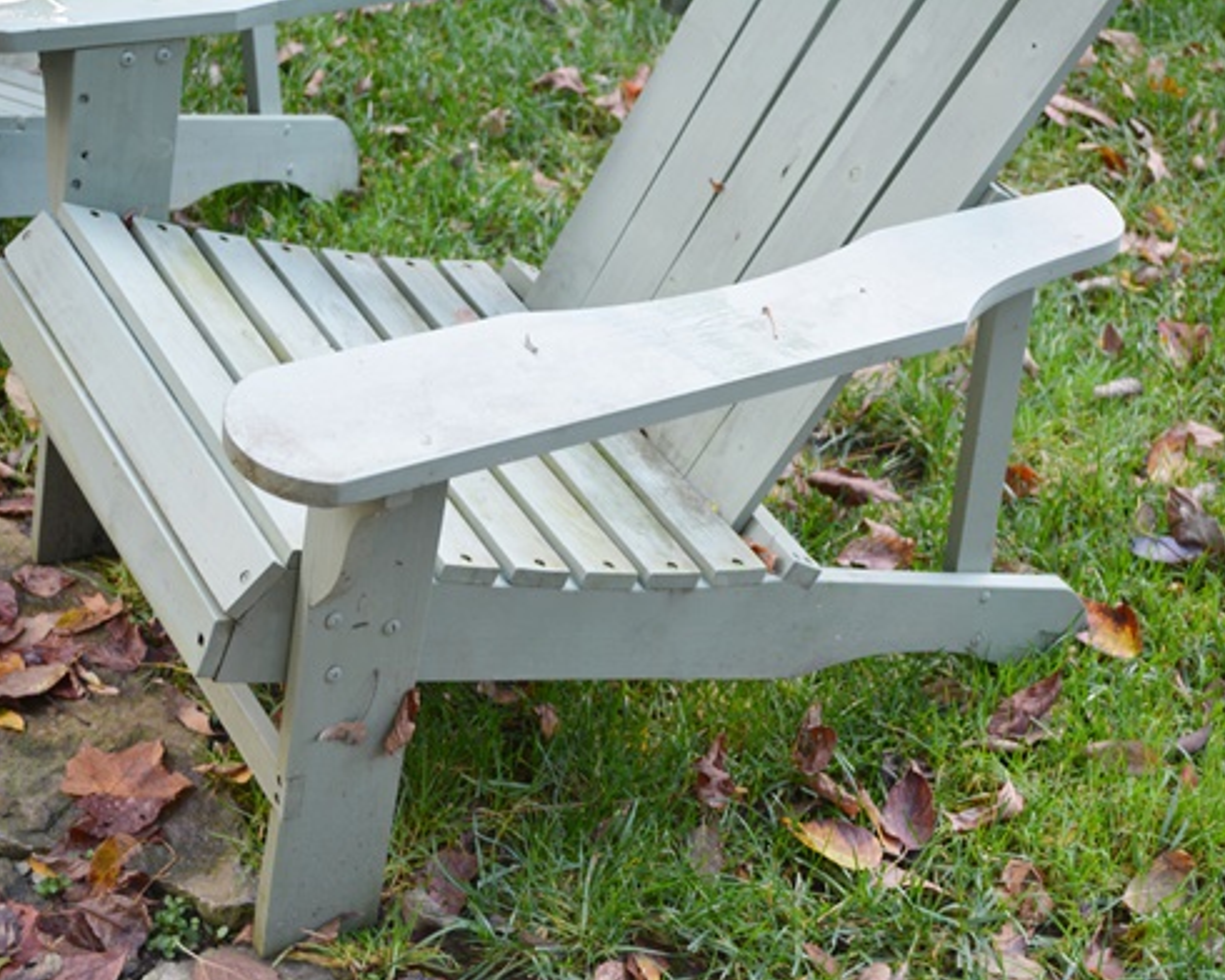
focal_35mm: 62
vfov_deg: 24.6
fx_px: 2248
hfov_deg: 30.5
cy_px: 498
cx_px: 602
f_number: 5
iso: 500
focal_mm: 36
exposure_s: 1/60
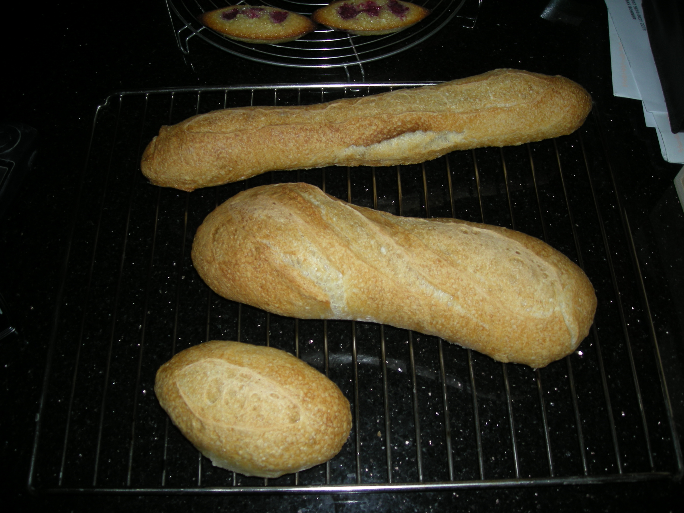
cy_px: 256
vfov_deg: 40.7
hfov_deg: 52.6
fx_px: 692
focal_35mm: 35
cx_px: 342
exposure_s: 1/60
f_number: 5.7
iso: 50
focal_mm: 5.7
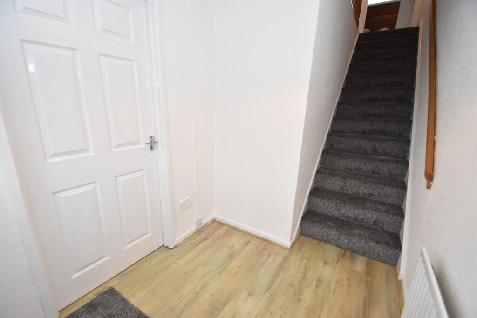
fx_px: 199
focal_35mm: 15
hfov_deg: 100.4
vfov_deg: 77.3
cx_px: 238
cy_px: 159
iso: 800
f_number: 4.5
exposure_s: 1/80
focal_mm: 10
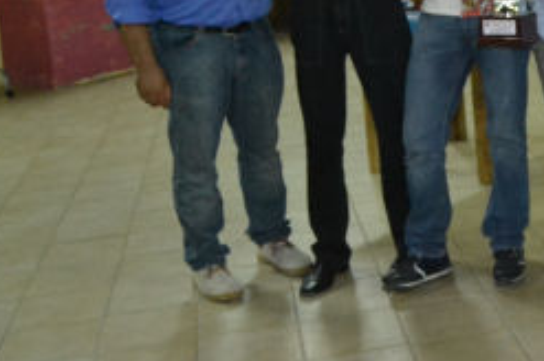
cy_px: 8
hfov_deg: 27.8
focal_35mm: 68
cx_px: 548
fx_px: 1029
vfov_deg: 19.4
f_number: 3.5
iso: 3200
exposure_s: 1/60
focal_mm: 19
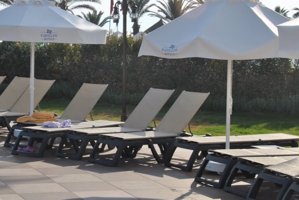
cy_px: 96
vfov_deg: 13.7
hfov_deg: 20.4
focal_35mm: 100
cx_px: 126
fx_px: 832
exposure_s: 1/200
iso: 100
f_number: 11
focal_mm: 38
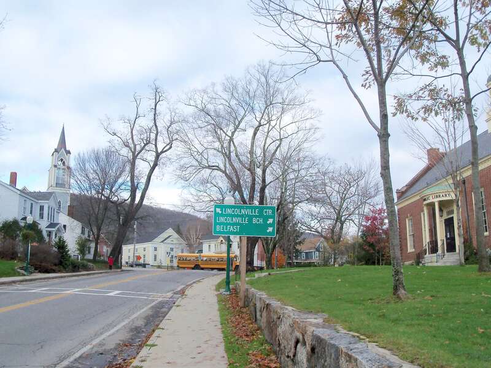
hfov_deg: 52.6
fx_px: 496
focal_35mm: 35
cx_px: 246
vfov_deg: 40.7
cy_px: 184
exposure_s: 1/320
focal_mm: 6.3
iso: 80
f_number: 3
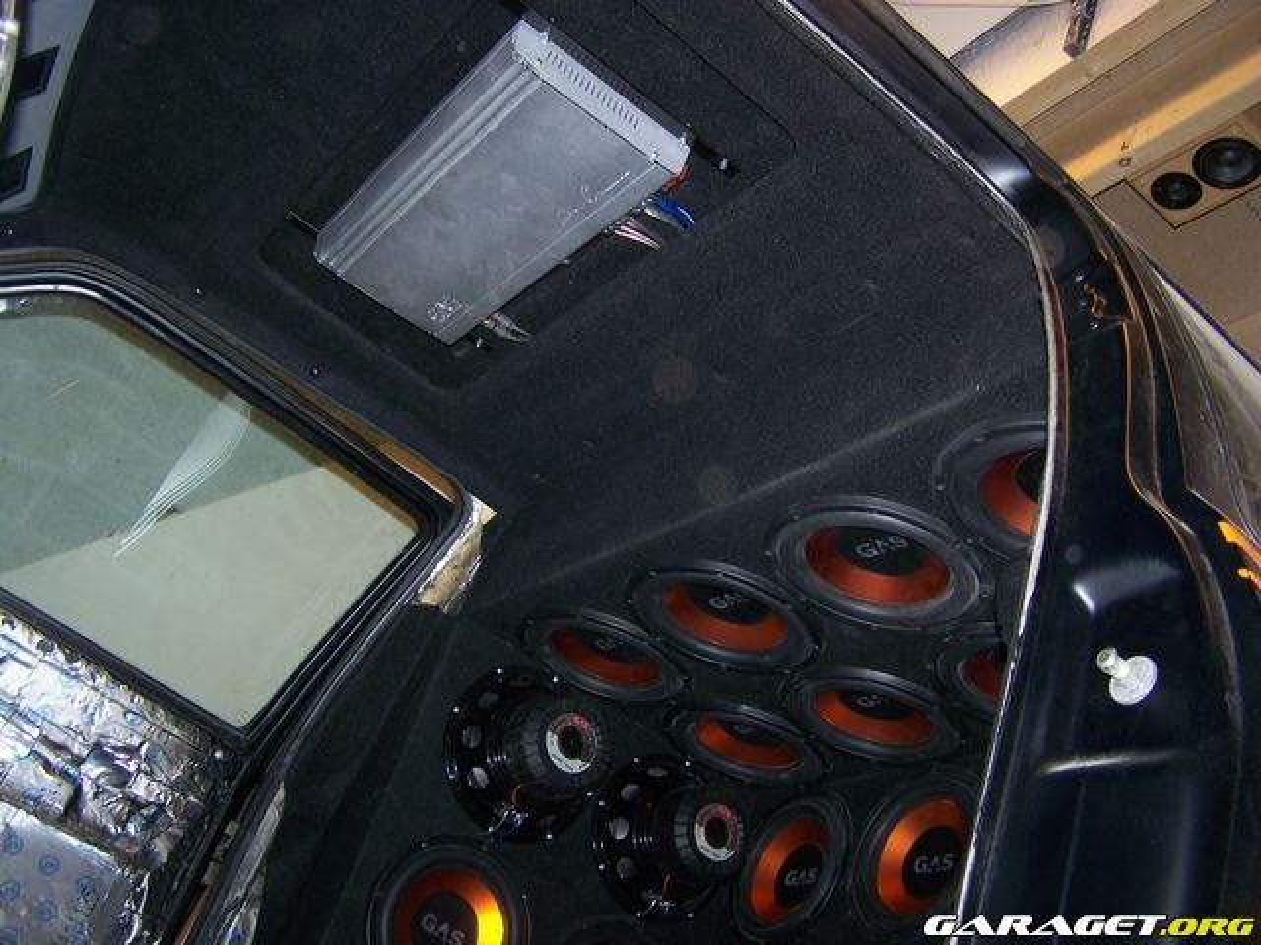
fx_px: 1384
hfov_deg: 49.0
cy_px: 472
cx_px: 630
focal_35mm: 38
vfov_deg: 37.7
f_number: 2.8
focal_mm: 6.3
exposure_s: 1/60
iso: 80
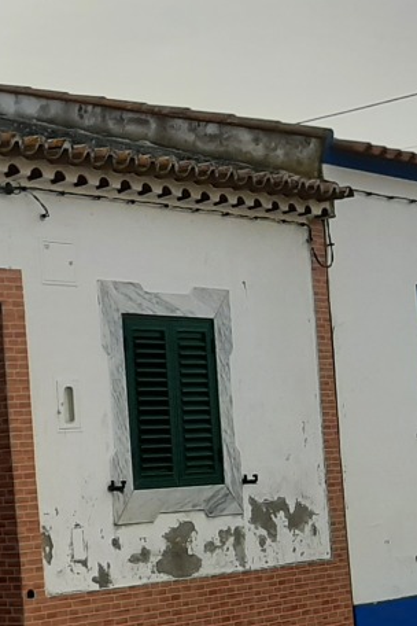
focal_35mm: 81
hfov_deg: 14.3
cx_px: -393
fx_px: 1407
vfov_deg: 24.7
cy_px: 478
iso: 40
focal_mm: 3.93
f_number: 1.7
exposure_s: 1/2597
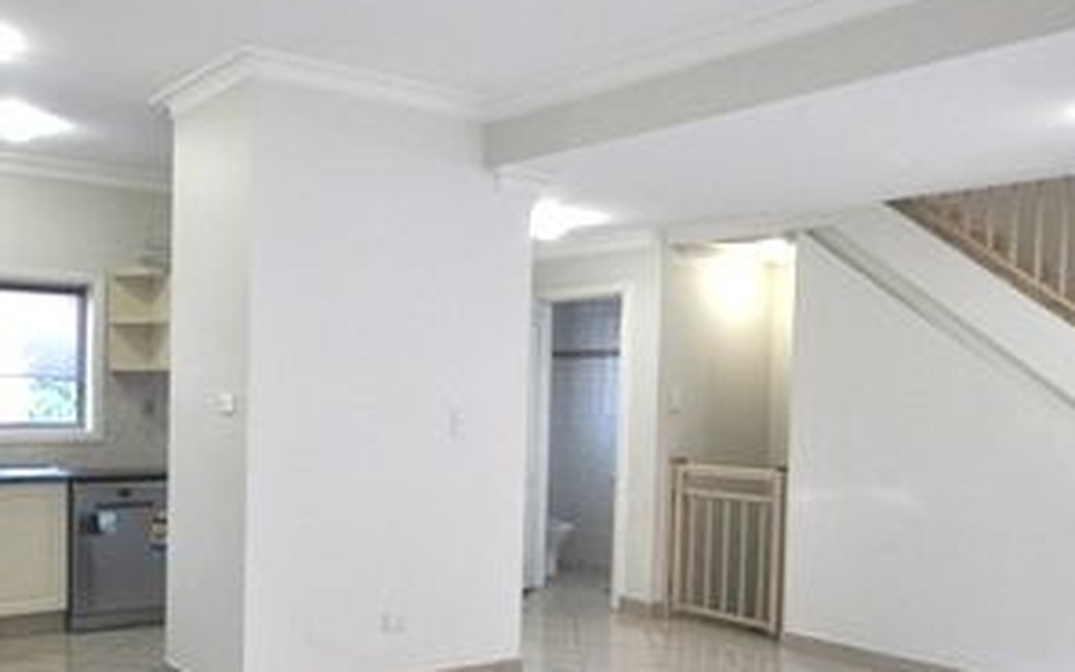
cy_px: 430
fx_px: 967
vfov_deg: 38.0
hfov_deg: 56.3
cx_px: 320
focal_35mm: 33
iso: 800
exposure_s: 1/40
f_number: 7.1
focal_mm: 10
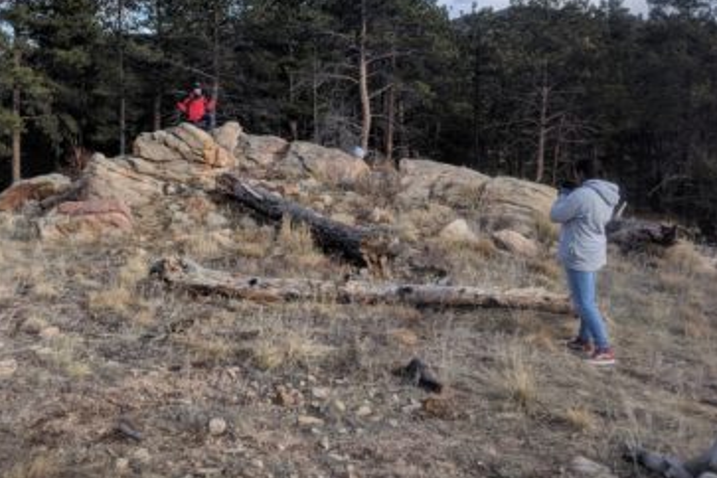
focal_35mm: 41
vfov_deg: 32.0
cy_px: 112
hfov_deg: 46.7
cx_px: 241
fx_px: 817
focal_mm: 4.67
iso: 62
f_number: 2
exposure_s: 1/1980
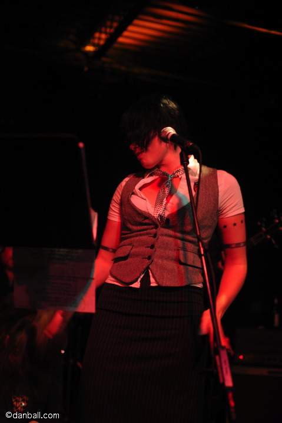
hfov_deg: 27.0
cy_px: 212
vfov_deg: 39.6
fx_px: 588
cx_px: 141
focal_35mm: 50
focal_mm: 50
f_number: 2.8
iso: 720
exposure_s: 1/60
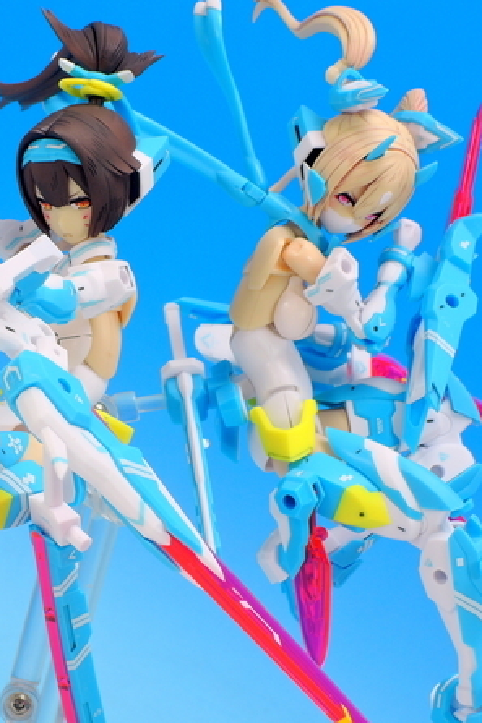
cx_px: 84
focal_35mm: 147
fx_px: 2954
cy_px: 362
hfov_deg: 9.3
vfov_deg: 14.0
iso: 80
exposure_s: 1/1.3
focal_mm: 22.4
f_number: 7.3
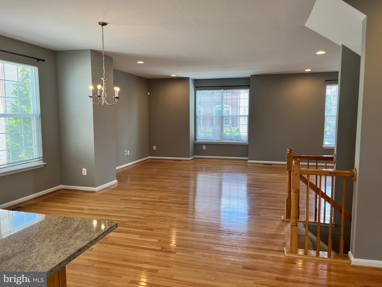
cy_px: 144
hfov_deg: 67.3
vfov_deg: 53.1
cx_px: 191
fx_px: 287
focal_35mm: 26
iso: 64
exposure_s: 1/133
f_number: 1.6
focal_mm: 5.1
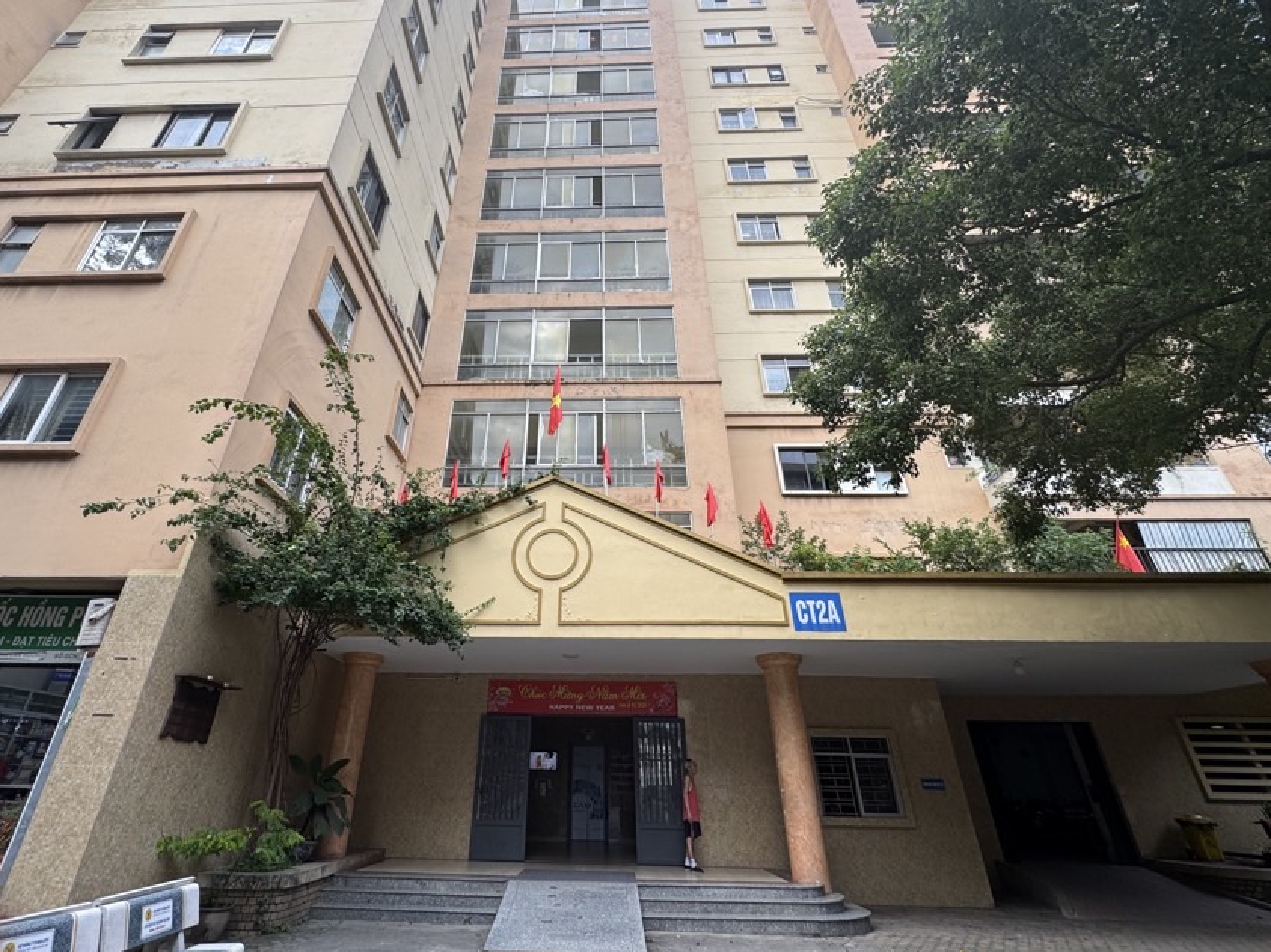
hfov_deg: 90.8
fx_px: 624
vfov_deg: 74.5
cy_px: 425
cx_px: 574
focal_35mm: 17
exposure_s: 1/258
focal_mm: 2.22
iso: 40
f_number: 2.2
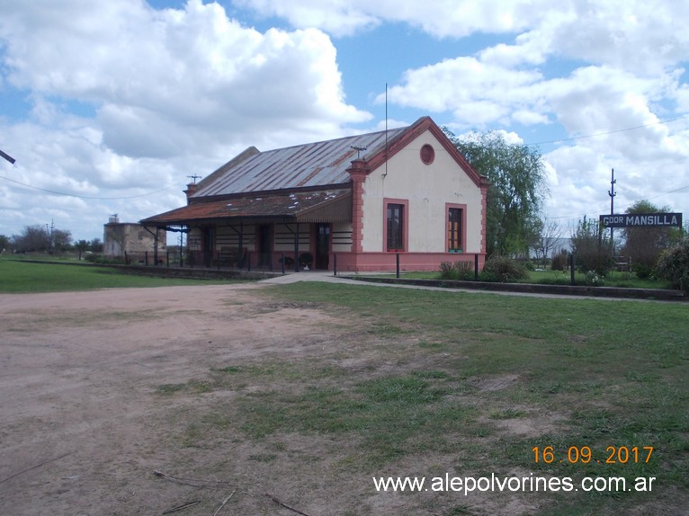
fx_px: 756
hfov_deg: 49.0
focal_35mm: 38
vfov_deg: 37.7
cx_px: 344
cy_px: 258
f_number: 6.2
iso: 80
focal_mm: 5.3
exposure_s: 1/320
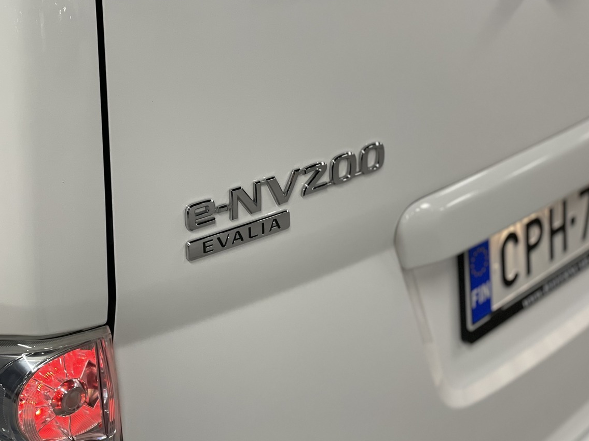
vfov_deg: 22.2
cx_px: 220
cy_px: 218
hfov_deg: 29.3
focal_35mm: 66
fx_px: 1123
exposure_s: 1/97
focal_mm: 6
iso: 160
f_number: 2
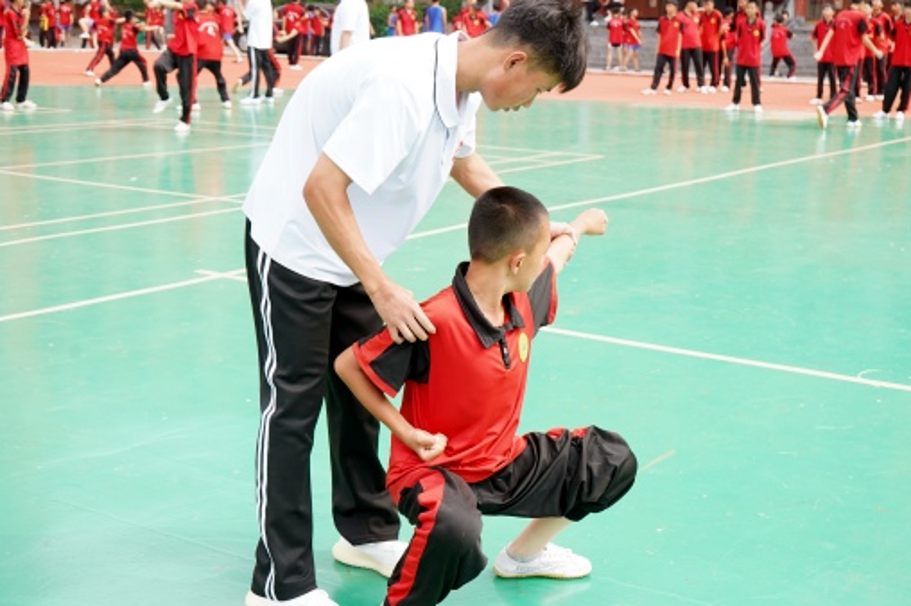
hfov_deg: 38.2
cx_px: 495
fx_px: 1315
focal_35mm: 52
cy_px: 308
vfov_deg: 26.0
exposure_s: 1/125
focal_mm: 44
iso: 100
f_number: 6.3
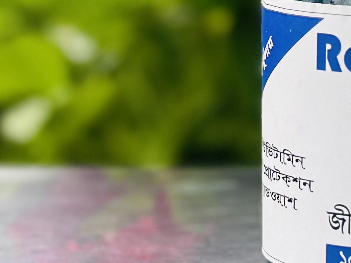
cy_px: -84
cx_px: 381
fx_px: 1846
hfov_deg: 10.7
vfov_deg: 8.1
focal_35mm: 182
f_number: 1.78
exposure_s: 1/538
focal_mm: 6.86
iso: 80
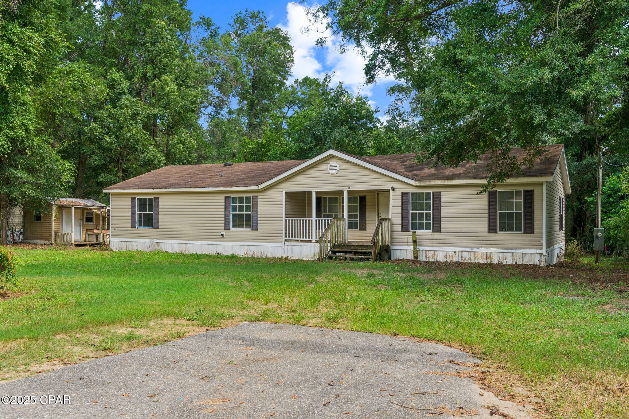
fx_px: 542
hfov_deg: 60.3
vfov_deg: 42.3
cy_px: 210
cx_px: 314
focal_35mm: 31
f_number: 8
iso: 100
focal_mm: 31
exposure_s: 1/60
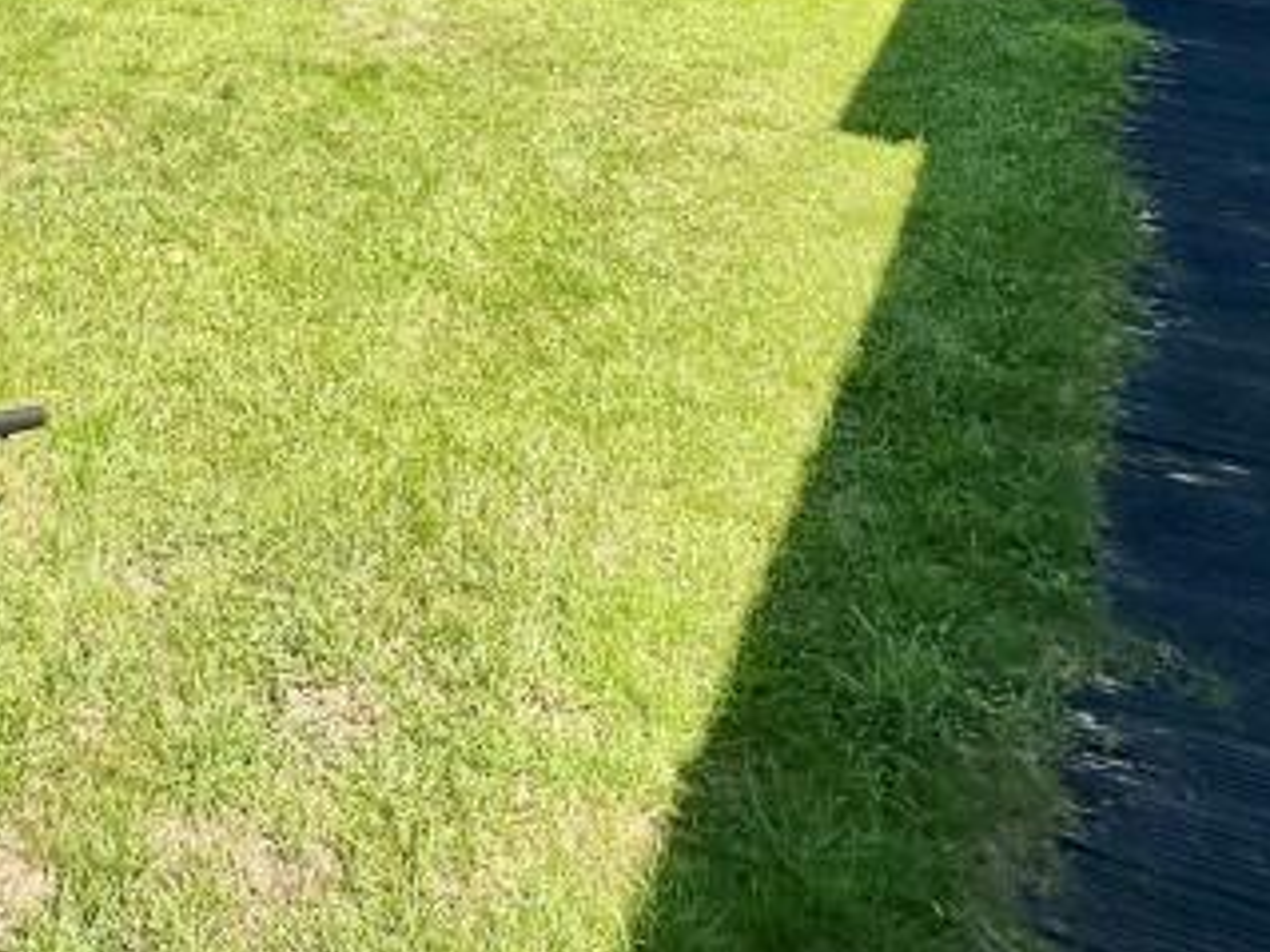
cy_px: -506
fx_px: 1650
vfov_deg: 24.4
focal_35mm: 45
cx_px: 295
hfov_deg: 40.7
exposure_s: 1/1511
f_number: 2.2
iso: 50
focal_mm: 2.22
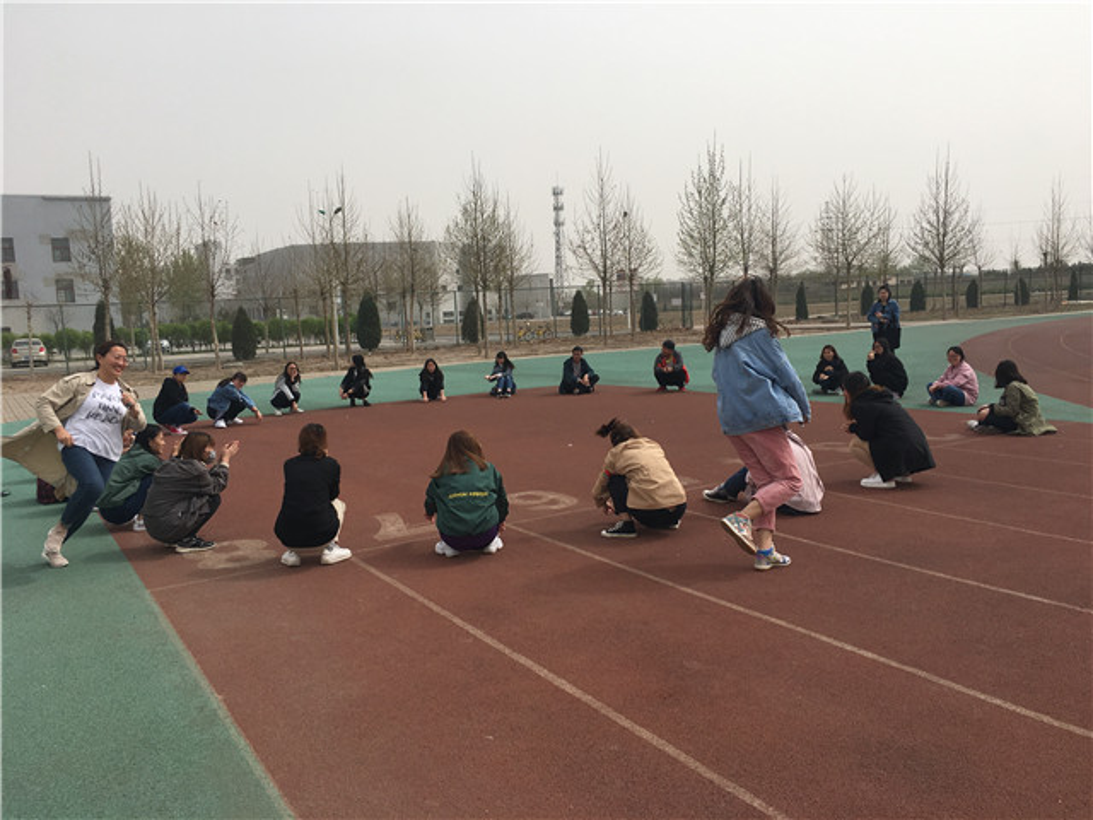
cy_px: 410
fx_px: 916
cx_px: 546
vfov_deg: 48.2
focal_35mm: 29
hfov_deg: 61.7
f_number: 2.2
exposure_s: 1/2262
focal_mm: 4.15
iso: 25
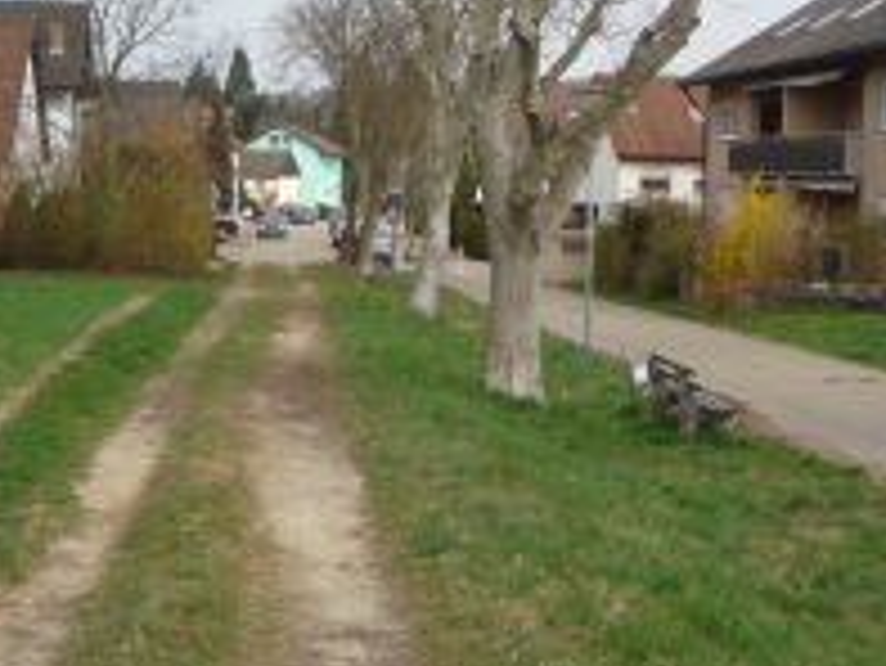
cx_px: 463
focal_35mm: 78
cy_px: 212
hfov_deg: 25.0
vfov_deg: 18.9
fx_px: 1998
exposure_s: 1/400
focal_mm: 5.2
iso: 100
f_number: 4.5
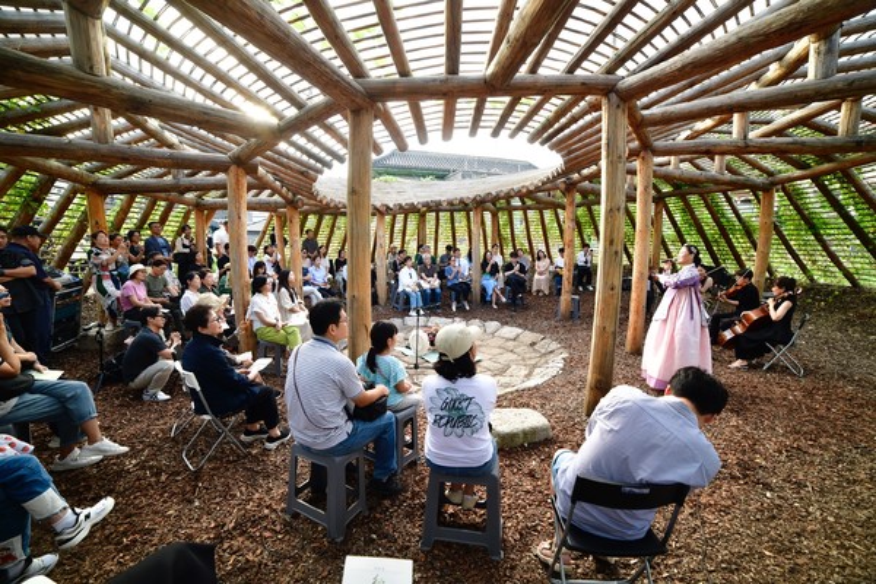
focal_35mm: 14
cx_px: 438
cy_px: 292
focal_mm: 14
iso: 500
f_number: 5.6
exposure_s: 1/100
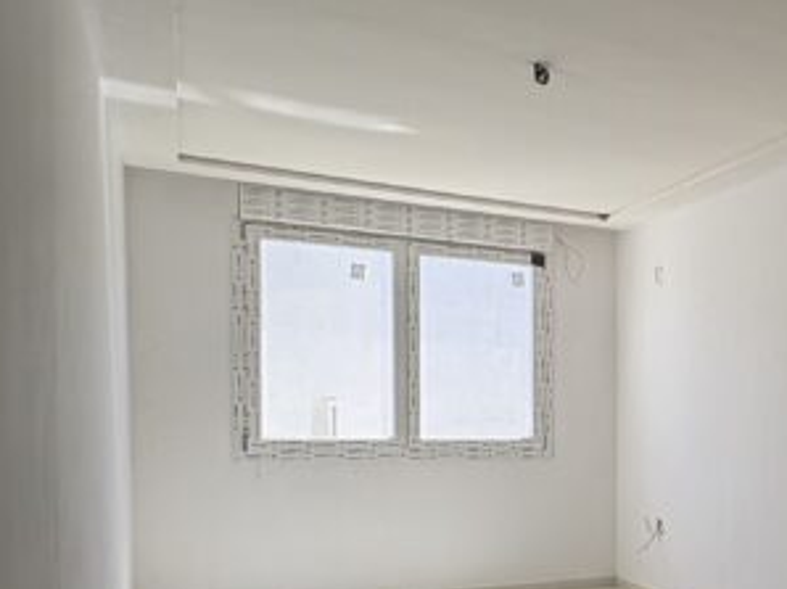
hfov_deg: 43.4
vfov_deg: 42.5
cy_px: 454
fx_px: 727
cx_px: 874
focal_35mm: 32
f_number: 2.2
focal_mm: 2.22
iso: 50
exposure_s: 1/331
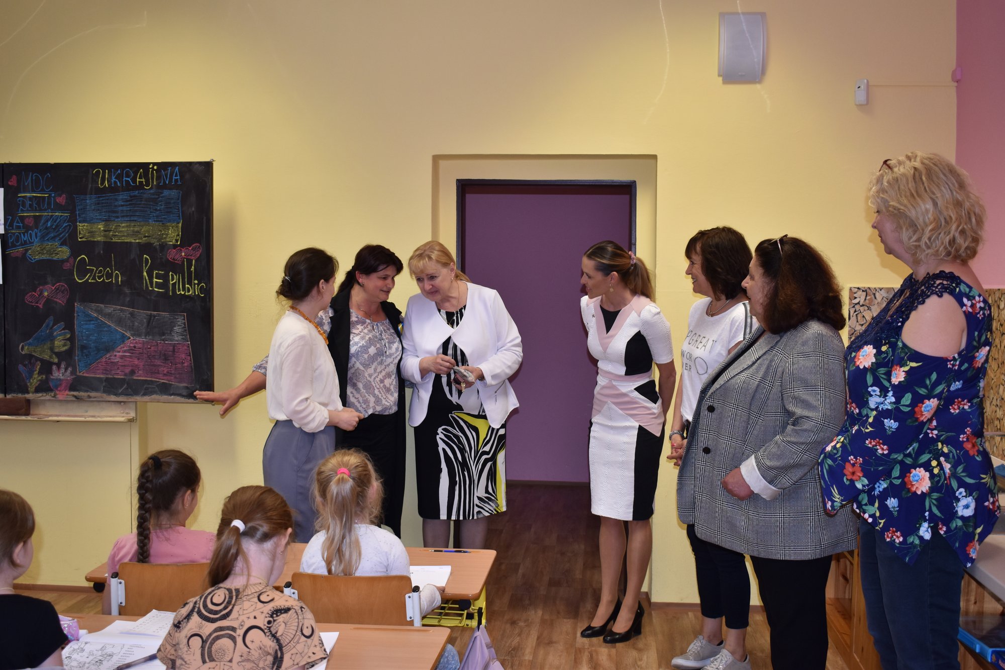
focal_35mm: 40
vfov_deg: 33.0
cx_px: 502
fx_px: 1130
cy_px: 335
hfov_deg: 47.9
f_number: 4
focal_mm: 27
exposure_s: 1/60
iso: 320
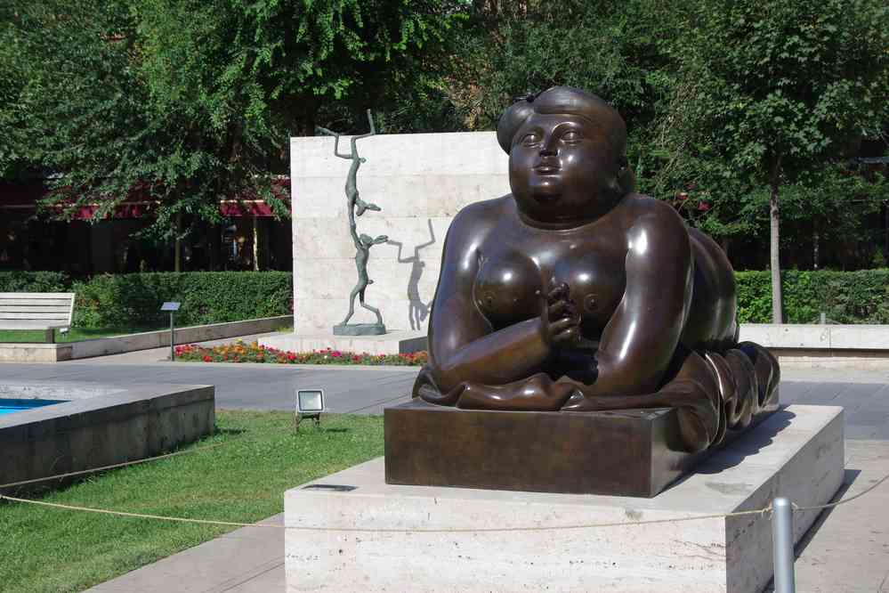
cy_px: 296
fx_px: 1580
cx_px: 444
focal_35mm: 64
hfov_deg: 31.4
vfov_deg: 21.2
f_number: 11
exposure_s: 1/100
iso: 200
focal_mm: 42.5
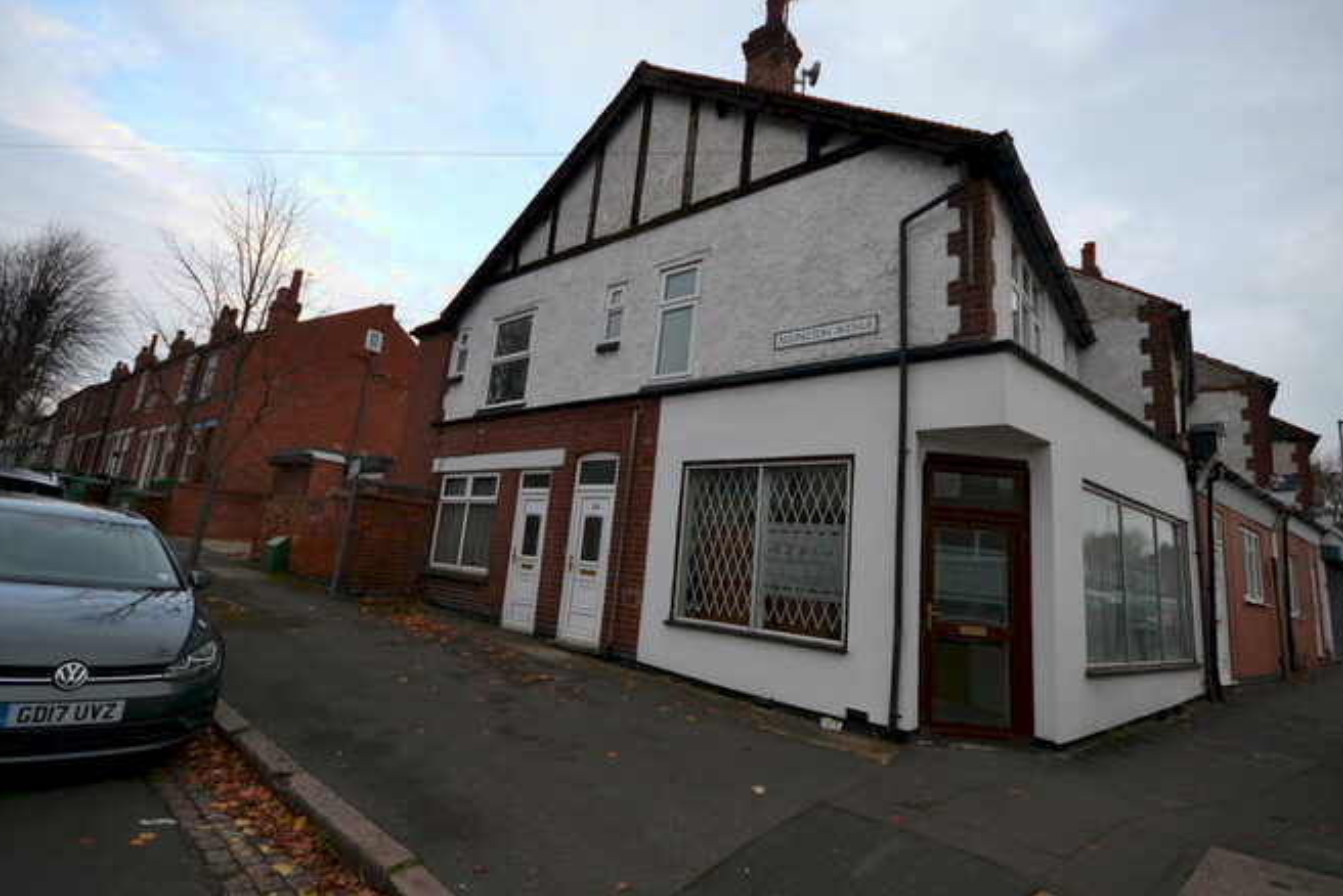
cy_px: 427
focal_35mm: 16
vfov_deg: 73.8
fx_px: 597
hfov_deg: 96.7
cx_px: 682
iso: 125
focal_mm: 10
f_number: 5.6
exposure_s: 1/125
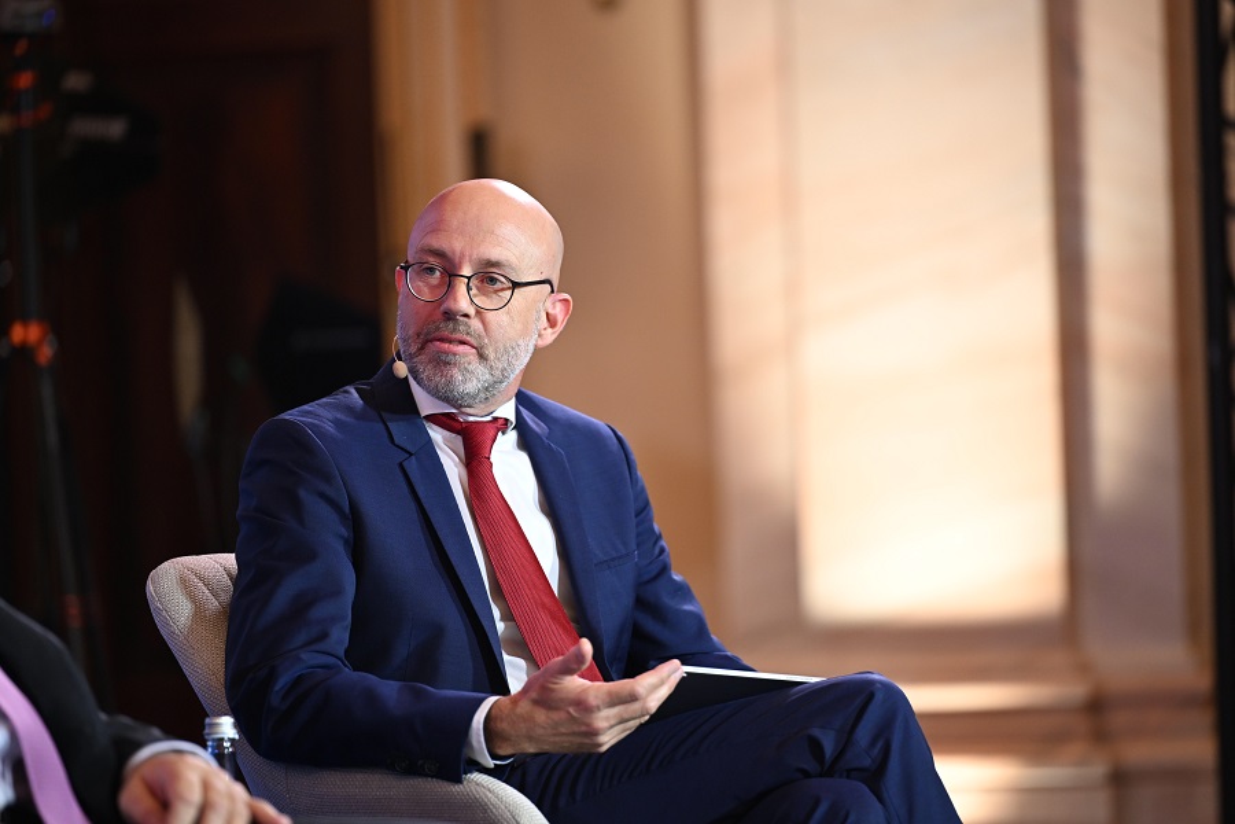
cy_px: 412
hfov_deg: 10.3
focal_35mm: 200
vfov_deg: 6.9
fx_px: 6861
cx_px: 618
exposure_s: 1/200
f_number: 2.8
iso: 1000
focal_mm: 200
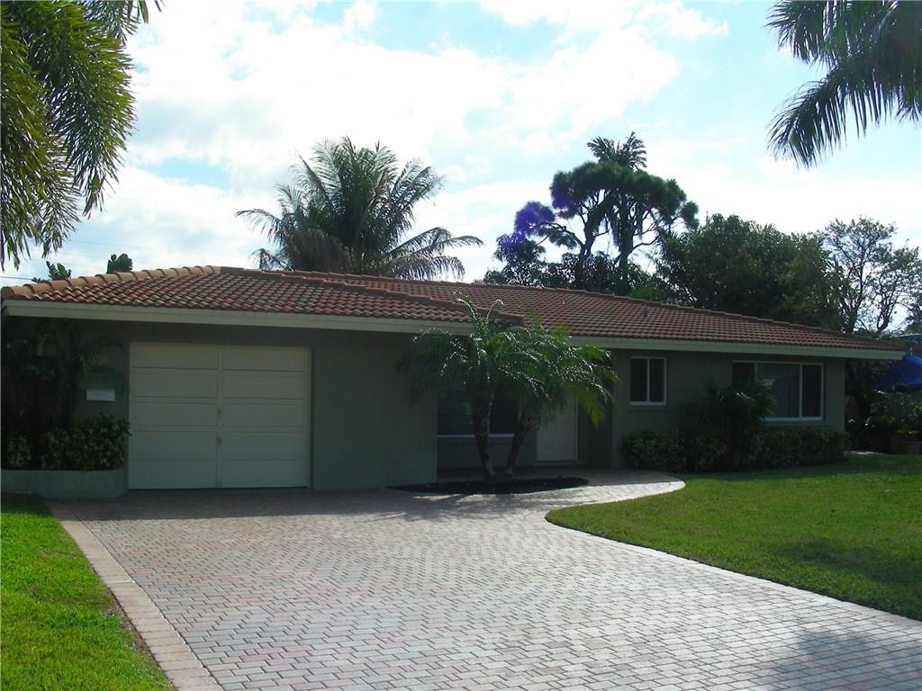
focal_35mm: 38
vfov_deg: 37.7
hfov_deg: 49.0
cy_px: 346
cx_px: 461
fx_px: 1012
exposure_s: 1/467
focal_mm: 6.3
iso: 50
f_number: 5.6
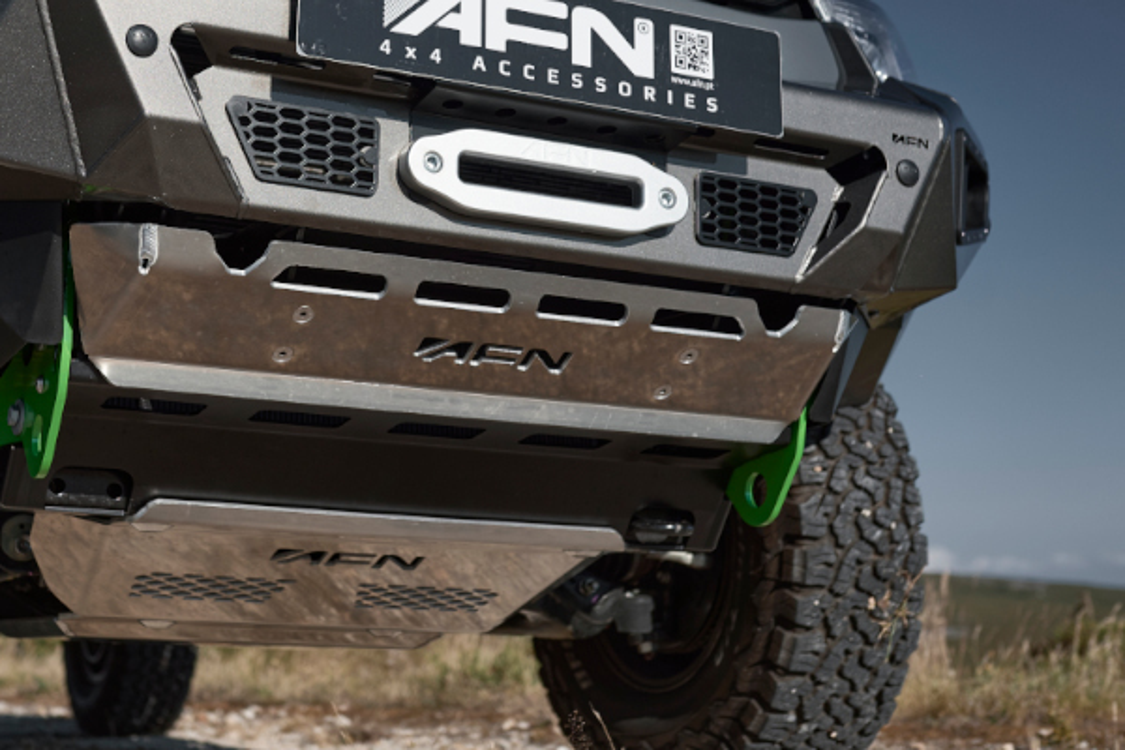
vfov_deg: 8.1
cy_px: 375
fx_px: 5312
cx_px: 562
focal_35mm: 170
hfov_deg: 12.1
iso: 100
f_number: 3.5
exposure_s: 1/2500
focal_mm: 170
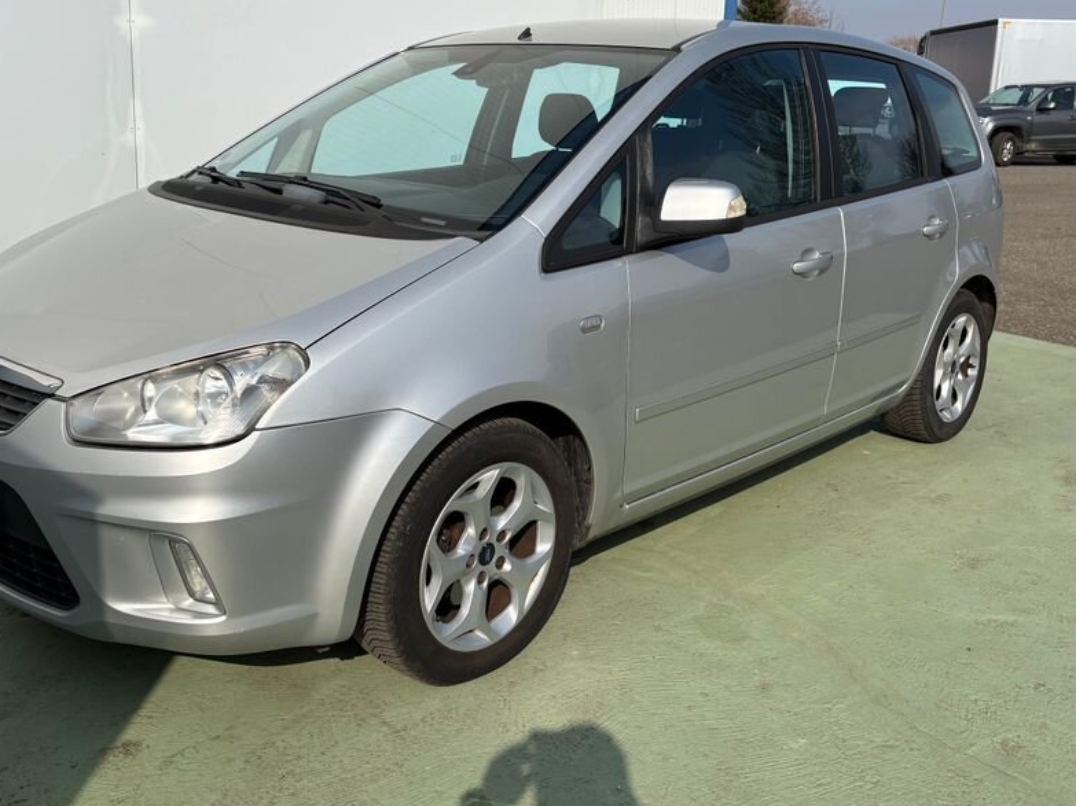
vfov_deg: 41.6
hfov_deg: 53.8
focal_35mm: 34
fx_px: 1057
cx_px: 475
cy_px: 316
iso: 50
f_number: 1.6
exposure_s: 1/6329
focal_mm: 5.96
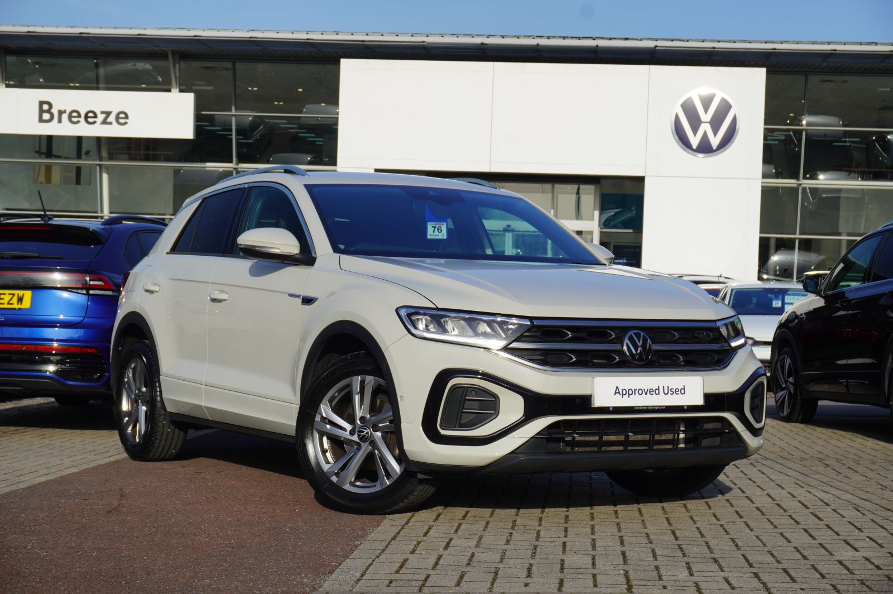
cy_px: 297
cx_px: 446
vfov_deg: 22.0
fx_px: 1524
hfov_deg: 32.7
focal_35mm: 62
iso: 100
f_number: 10
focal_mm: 41
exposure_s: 1/125
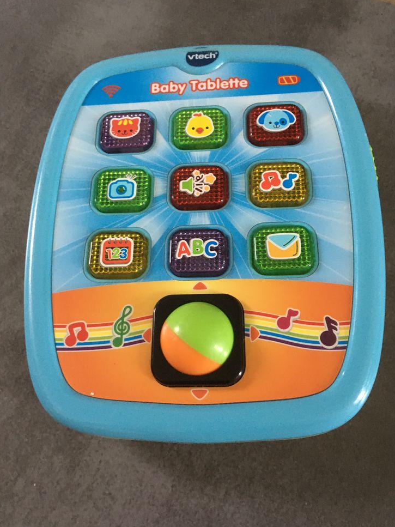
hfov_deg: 46.8
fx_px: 457
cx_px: 200
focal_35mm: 30
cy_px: 258
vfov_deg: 60.0
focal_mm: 4.15
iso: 400
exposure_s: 1/17
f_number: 2.2
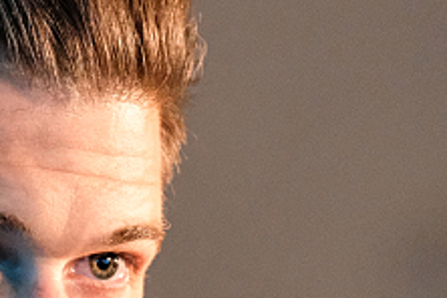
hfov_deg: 2.7
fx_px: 9386
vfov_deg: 1.8
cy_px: 394
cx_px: 147
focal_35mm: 756
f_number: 2.8
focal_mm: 140
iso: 6400
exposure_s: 1/60
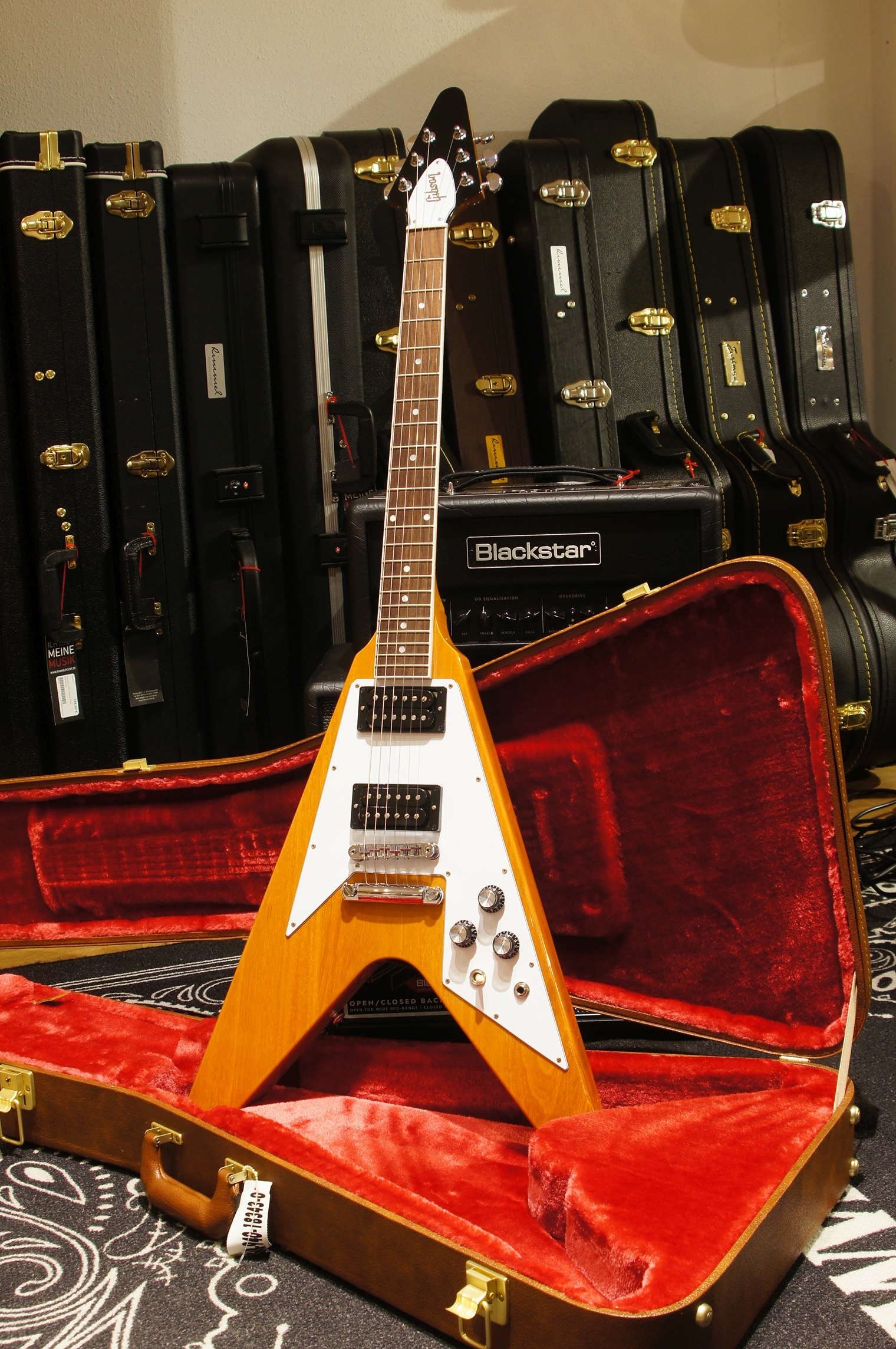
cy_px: 674
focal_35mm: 45
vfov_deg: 43.6
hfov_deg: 29.8
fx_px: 1684
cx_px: 448
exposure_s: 1/5
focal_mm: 30
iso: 400
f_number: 8
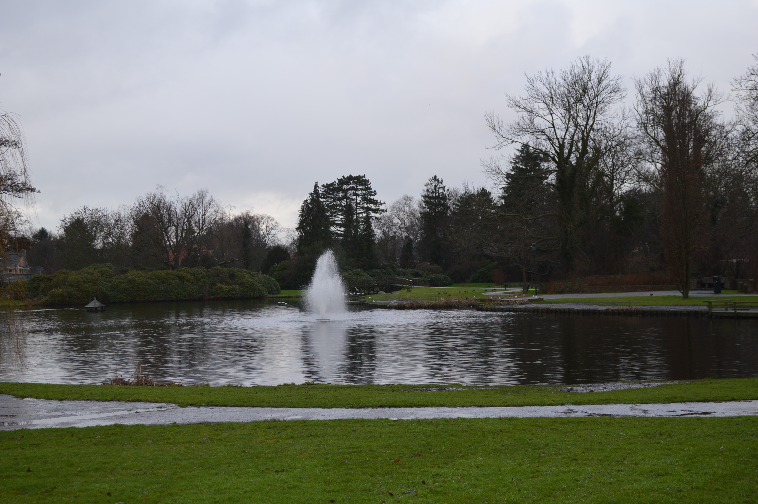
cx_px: 379
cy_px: 252
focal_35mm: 57
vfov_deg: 23.7
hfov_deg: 35.1
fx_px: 1199
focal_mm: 38
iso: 140
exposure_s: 1/125
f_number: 5
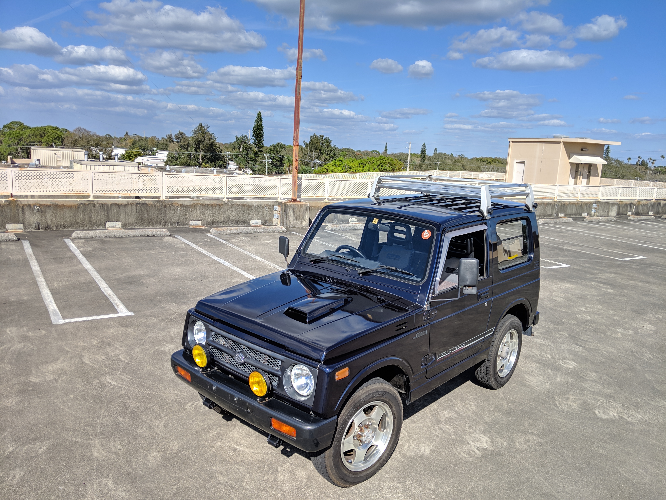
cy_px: 250
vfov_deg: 51.4
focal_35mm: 27
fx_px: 519
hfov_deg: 65.3
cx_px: 333
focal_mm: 4.44
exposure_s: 1/2933
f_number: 1.8
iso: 56
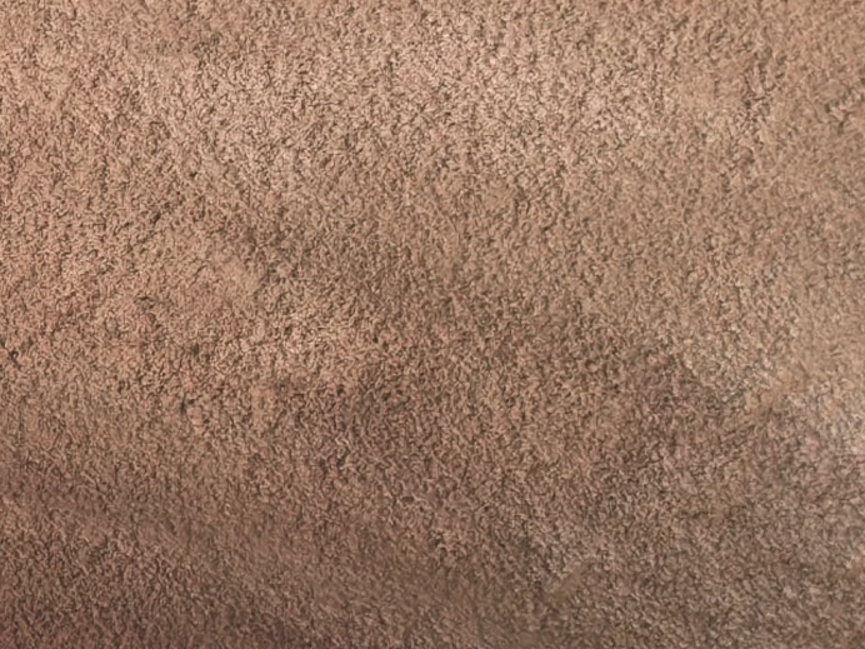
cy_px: 1038
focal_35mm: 142
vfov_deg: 10.0
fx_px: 3548
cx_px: -598
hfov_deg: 12.8
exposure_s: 1/697
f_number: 2
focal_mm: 8.5
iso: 50
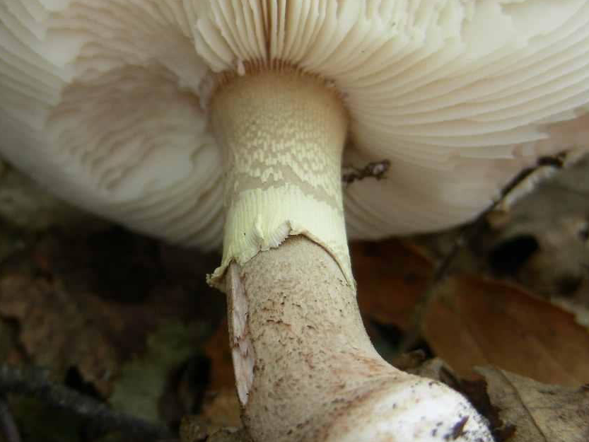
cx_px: 257
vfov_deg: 17.2
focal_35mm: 86
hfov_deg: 22.7
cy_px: 189
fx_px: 1464
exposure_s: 1/13.3
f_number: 3.5
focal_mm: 11.7
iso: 50
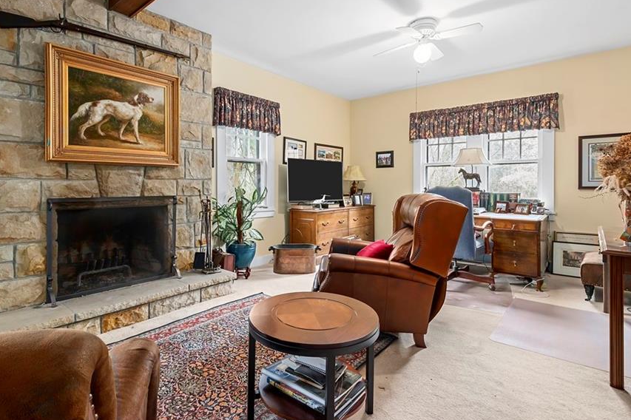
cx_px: 302
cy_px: 184
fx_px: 315
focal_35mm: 18
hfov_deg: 90.0
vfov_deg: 67.1
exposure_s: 10
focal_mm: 10
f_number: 8
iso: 400
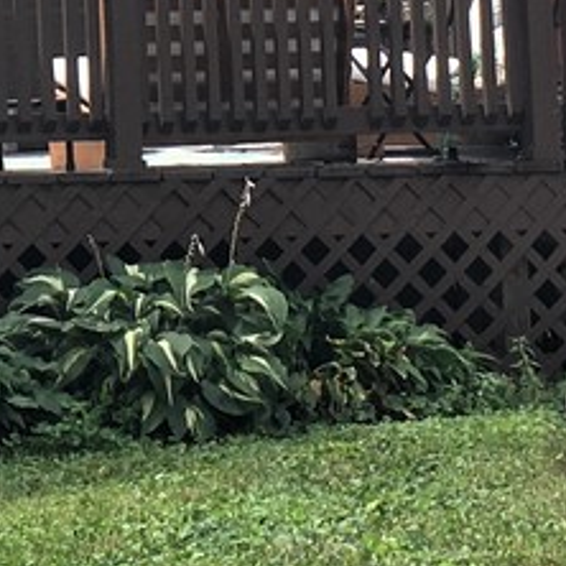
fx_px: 3071
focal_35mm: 166
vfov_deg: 10.3
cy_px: -153
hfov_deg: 10.3
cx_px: -227
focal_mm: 4.15
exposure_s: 1/316
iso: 25
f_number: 2.2
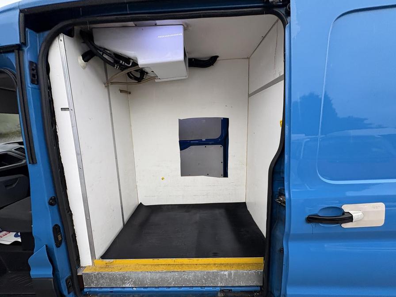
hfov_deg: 102.1
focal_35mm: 14
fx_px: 160
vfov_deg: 85.7
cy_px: 148
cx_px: 198
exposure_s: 1/99
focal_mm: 2.22
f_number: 2.2
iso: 64
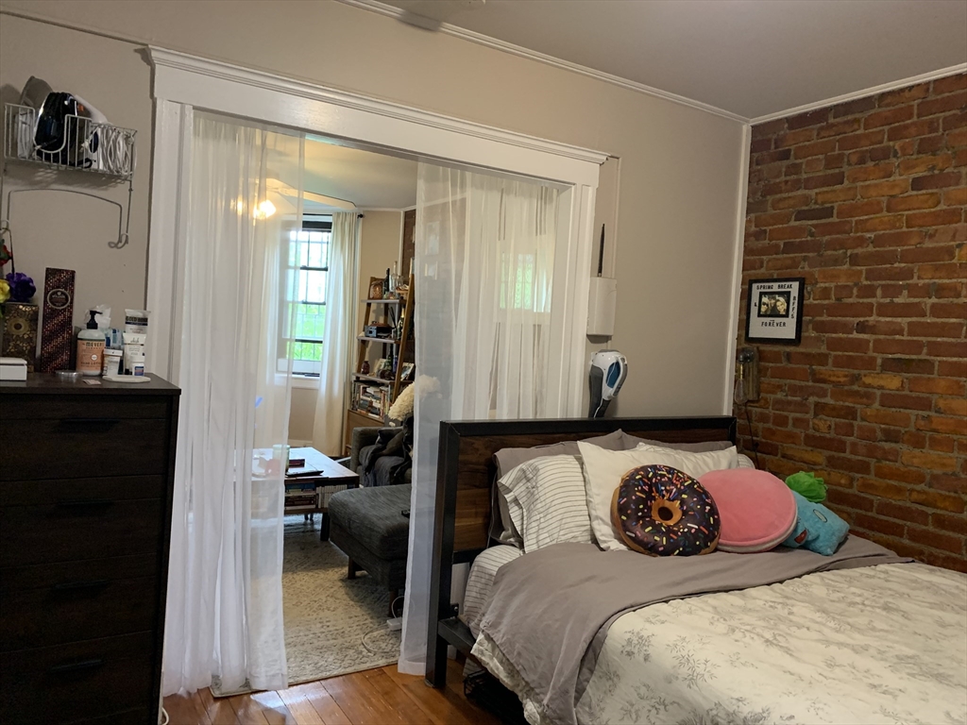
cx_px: 484
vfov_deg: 53.1
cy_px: 362
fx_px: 726
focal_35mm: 26
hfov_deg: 67.3
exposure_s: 1/40
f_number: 1.8
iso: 320
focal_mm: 4.25
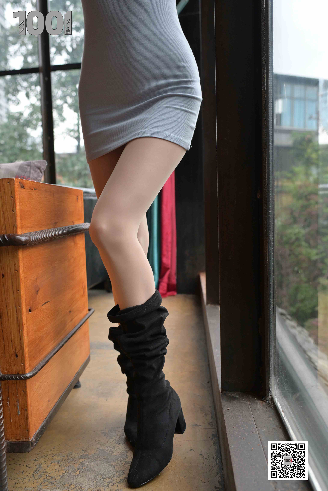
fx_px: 478
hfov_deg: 37.9
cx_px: 164
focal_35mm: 35
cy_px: 246
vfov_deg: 54.4
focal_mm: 35
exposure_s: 1/200
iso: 800
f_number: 4
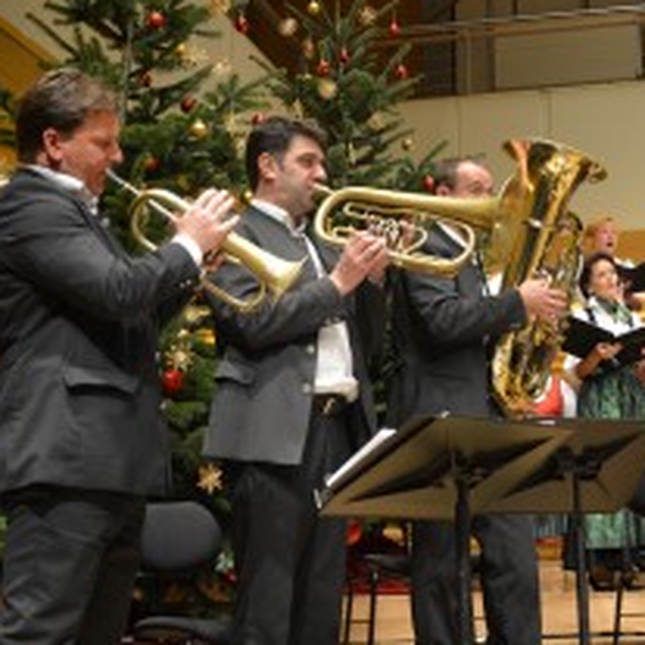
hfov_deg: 21.7
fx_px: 1665
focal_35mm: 79
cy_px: 319
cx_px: 508
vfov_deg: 21.9
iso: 900
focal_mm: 32
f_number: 4.2
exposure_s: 1/30
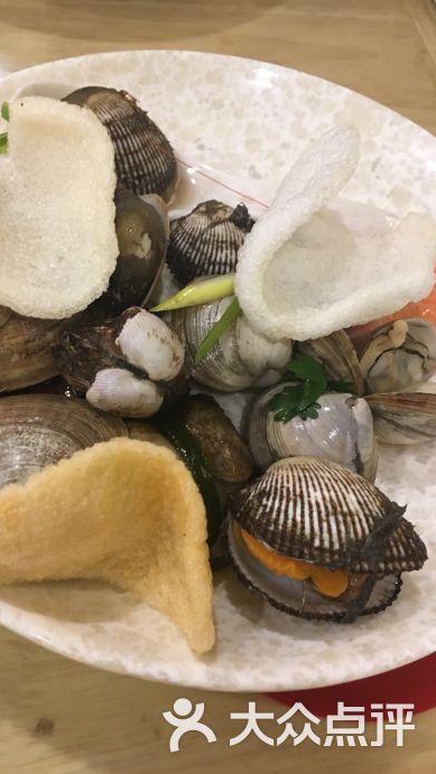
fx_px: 657
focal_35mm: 32
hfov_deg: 36.4
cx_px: 150
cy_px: 391
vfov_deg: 61.0
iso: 160
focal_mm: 4.15
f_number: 2.2
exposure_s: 1/33
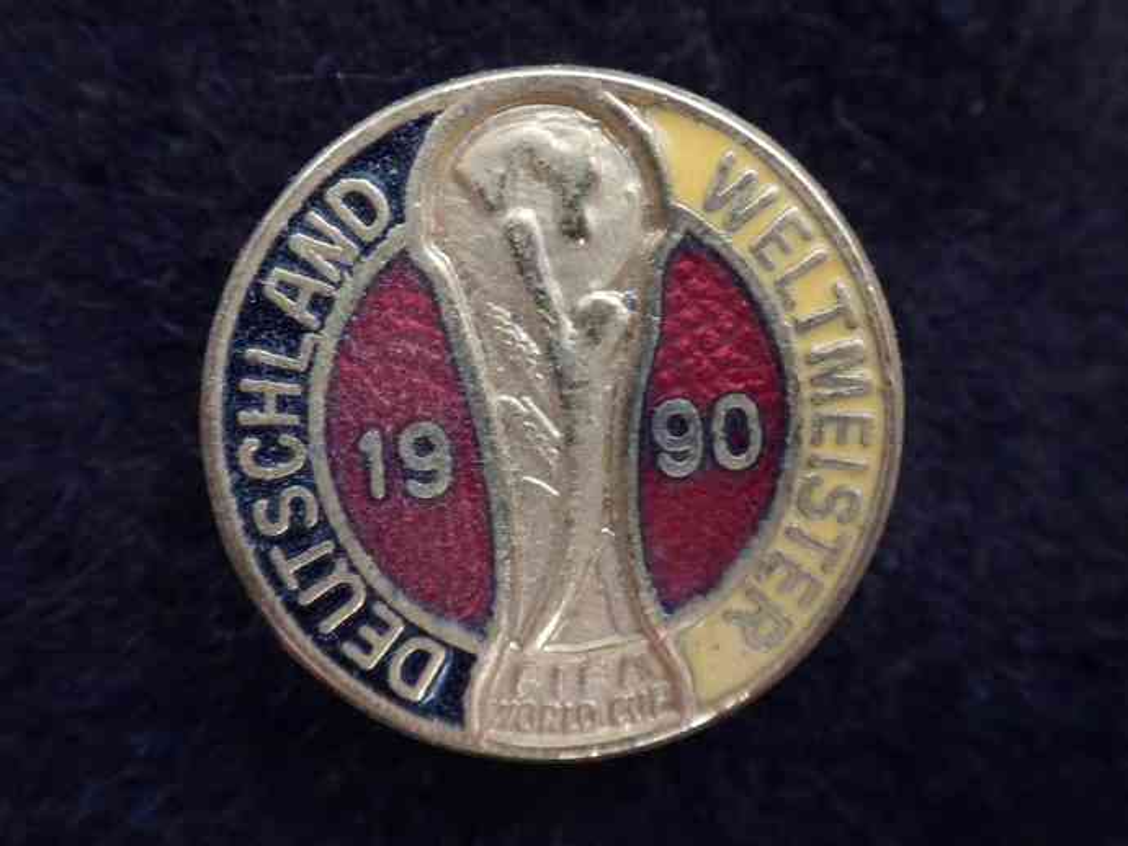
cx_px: 564
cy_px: 423
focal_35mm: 52
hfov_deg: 36.8
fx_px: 1695
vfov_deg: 28.0
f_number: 4.3
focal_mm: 9.1
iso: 400
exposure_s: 1/42.8
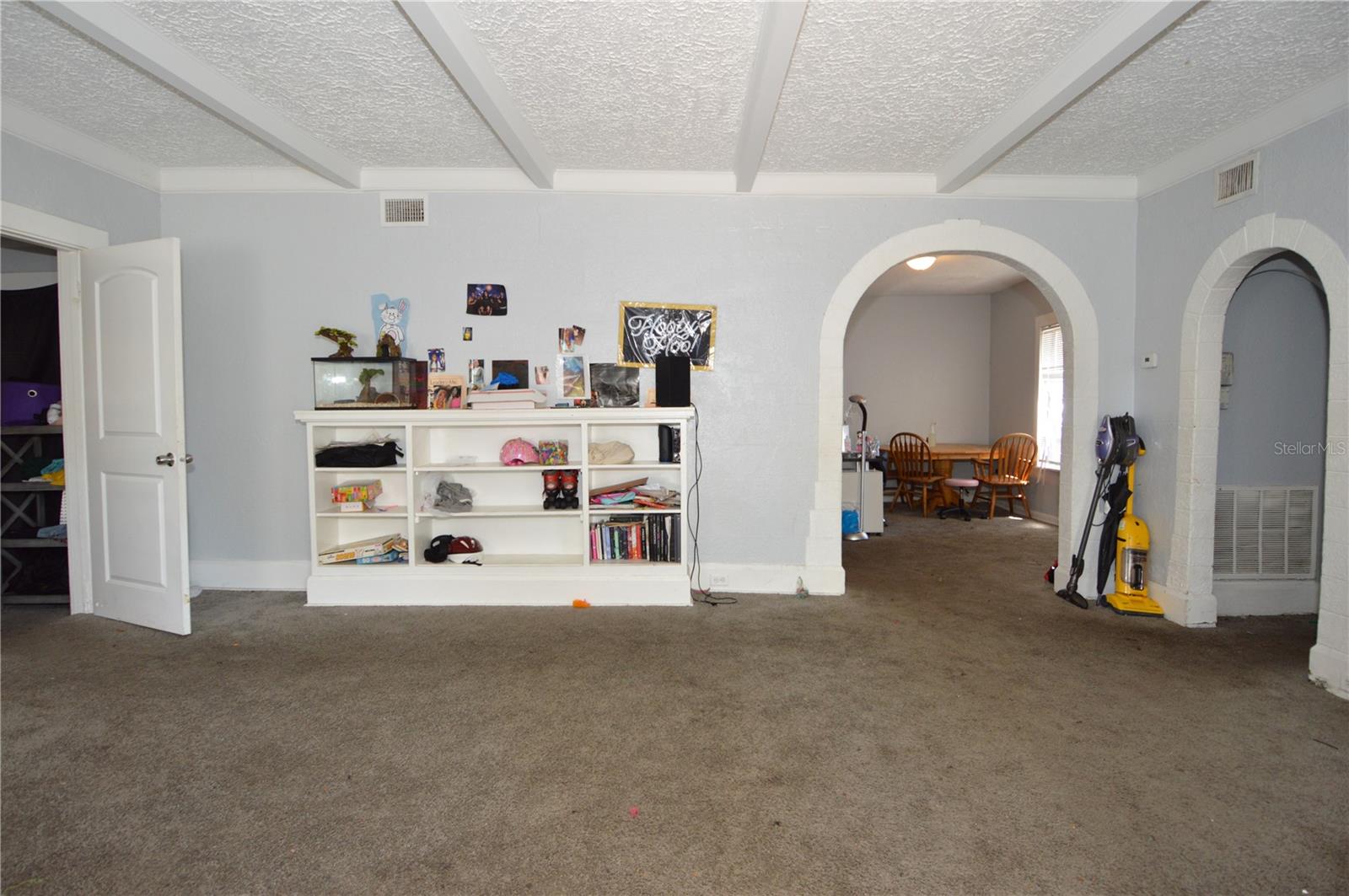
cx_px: 674
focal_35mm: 18
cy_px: 448
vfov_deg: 67.3
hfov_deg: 90.1
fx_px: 674
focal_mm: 12
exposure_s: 1/80
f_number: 4.5
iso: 400
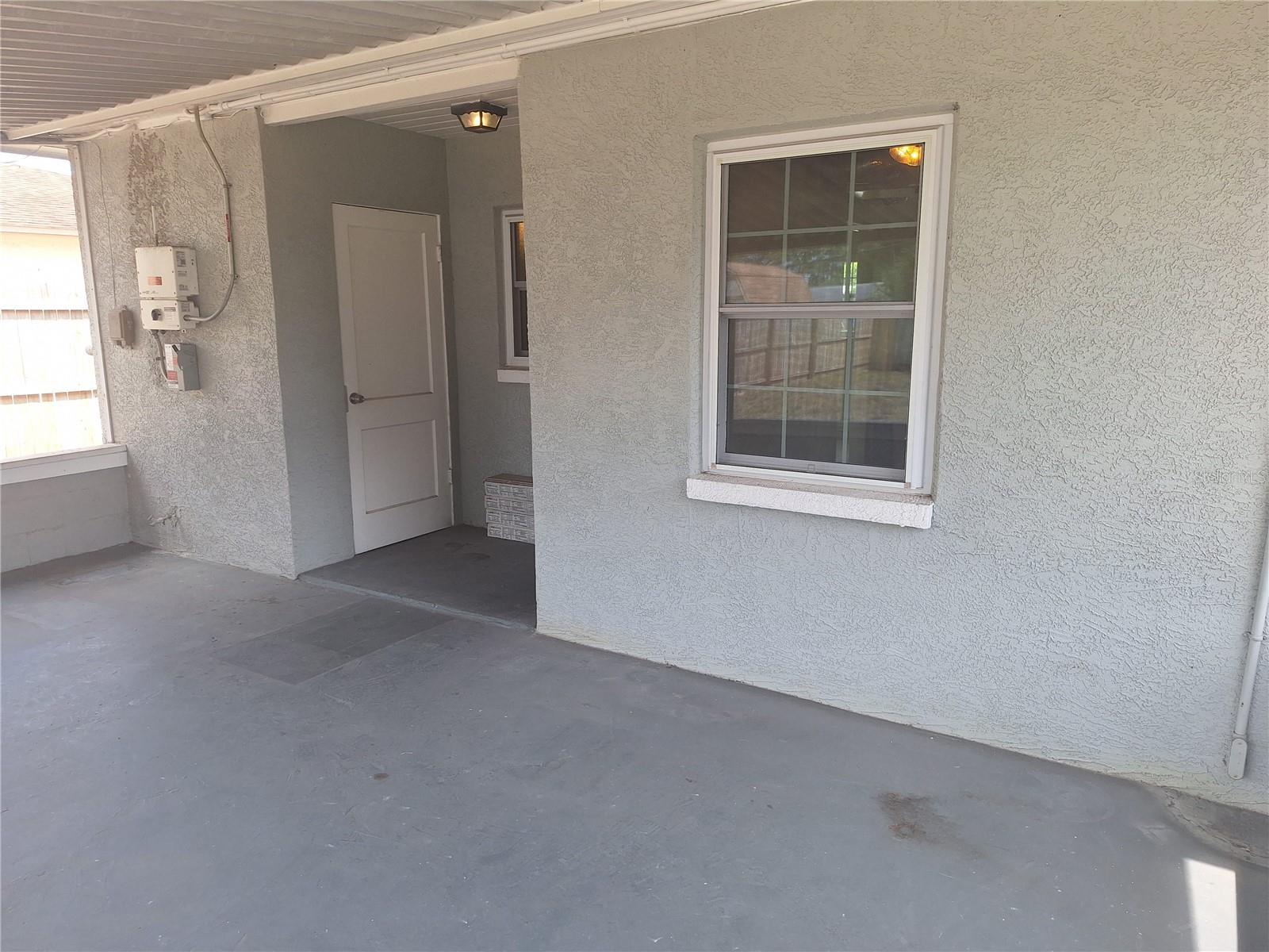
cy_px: 476
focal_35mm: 23
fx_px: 843
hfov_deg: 73.9
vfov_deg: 58.9
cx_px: 634
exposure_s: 1/167
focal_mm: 5.54
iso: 40
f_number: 1.8
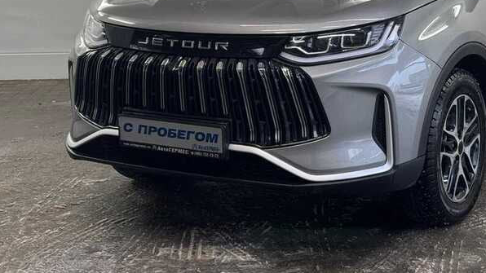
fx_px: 1018
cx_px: 352
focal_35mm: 79
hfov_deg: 26.6
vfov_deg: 15.0
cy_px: 2
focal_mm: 6.76
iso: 50
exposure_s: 1/100
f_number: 1.78
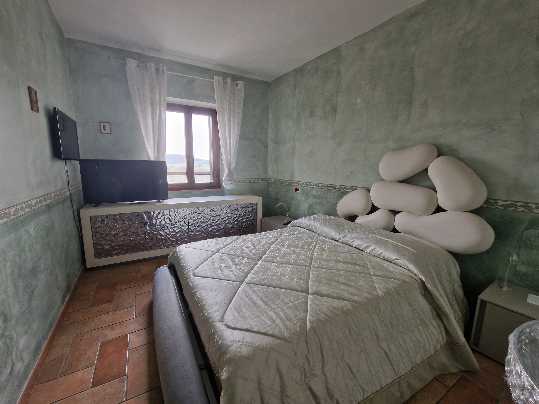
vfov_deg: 89.9
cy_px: 202
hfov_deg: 106.2
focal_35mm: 13
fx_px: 202
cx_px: 270
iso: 160
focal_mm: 2.2
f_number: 2.2
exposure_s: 1/60
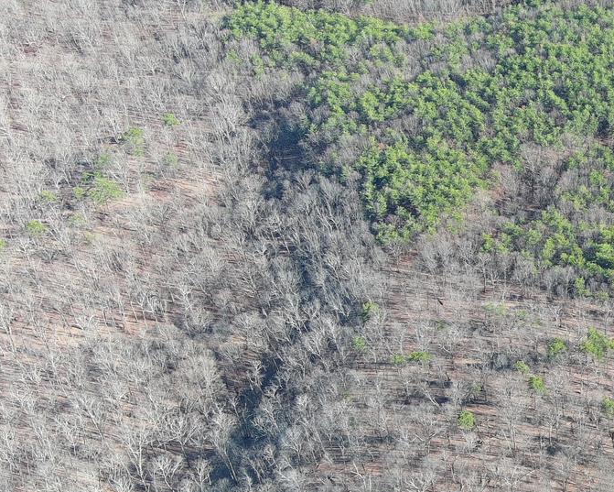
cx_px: 759
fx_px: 1508
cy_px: 376
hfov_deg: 21.2
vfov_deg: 18.4
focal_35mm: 83
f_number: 2.8
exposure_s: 1/264
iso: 100
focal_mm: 10.57
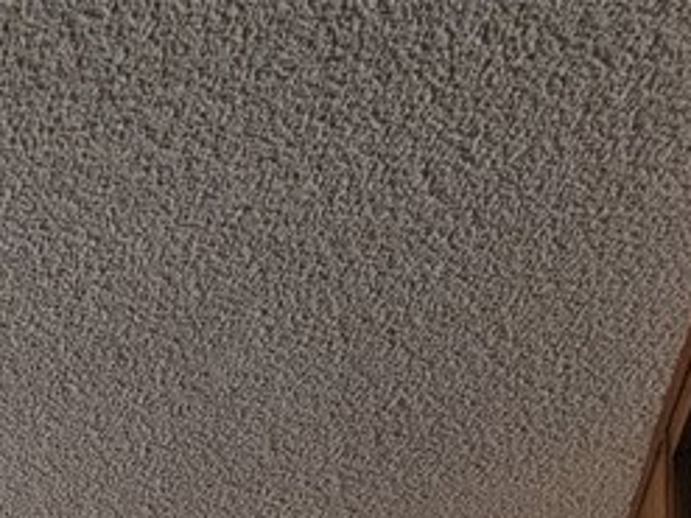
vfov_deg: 17.6
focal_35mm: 54
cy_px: 1072
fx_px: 1077
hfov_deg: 22.1
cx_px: -543
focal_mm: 2.2
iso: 64
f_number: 2.2
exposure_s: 1/60
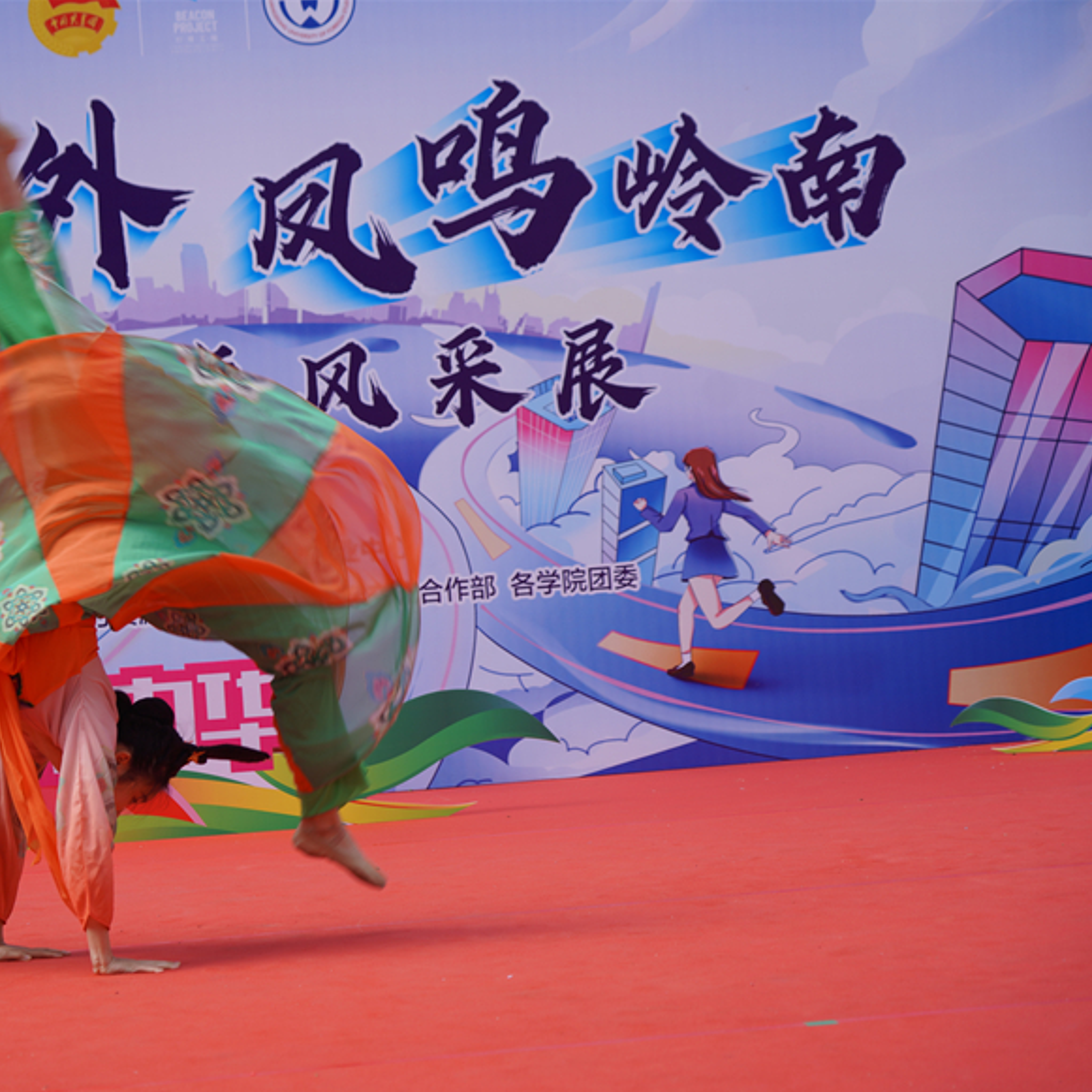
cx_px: 308
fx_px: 3533
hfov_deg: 17.5
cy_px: 549
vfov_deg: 17.6
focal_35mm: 99
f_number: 4.5
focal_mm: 77
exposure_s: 1/250
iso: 100
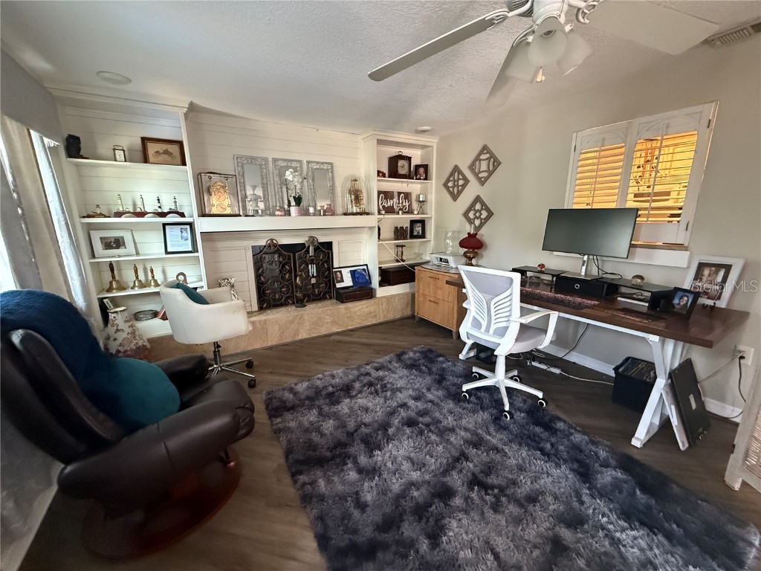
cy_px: 286
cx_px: 380
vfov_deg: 85.7
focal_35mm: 14
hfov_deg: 102.1
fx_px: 308
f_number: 2.2
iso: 1000
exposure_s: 1/60
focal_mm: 2.22
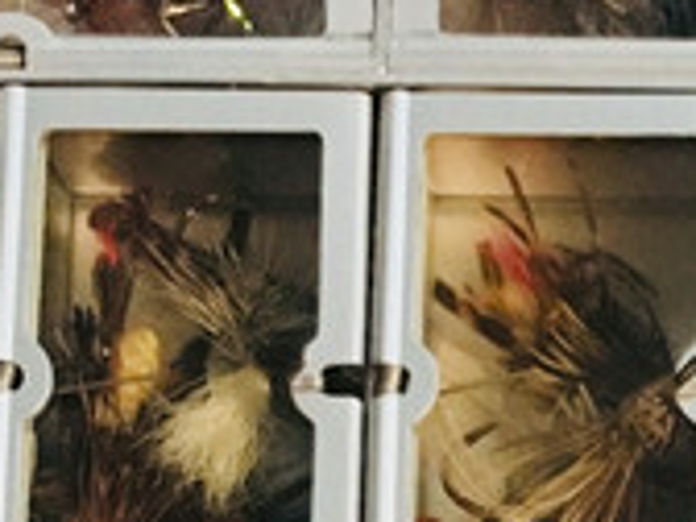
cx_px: 1317
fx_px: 3700
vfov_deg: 7.7
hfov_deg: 10.1
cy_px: 1048
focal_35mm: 184
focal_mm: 4.15
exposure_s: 1/30
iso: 100
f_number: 2.2
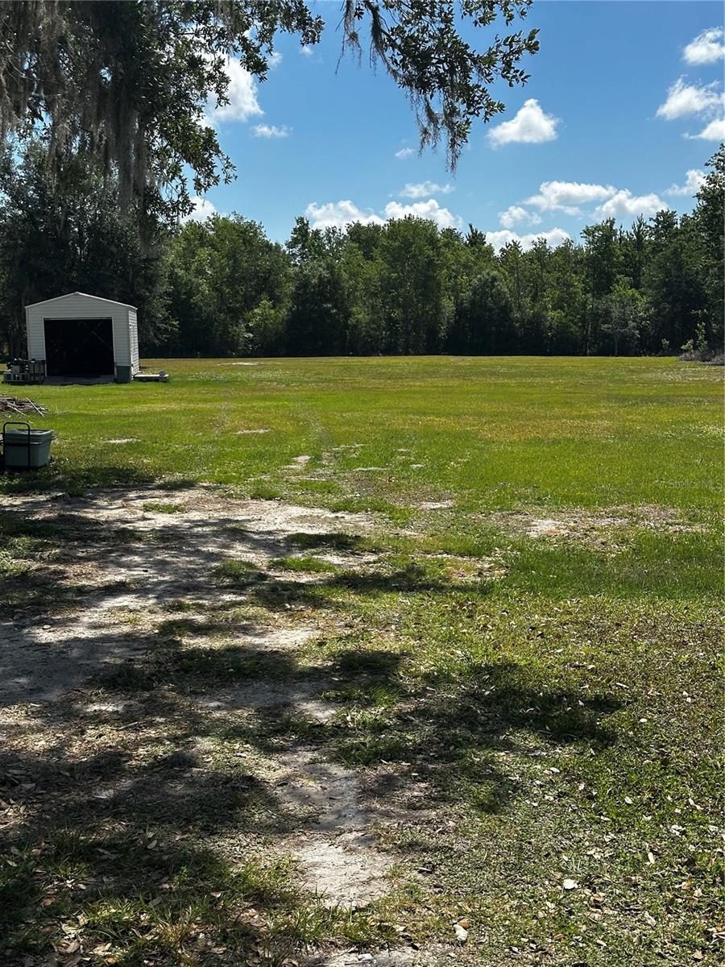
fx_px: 1340
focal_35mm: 48
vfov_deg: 39.7
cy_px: 484
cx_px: 362
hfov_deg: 30.3
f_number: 1.78
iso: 64
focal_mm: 6.86
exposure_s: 1/4016
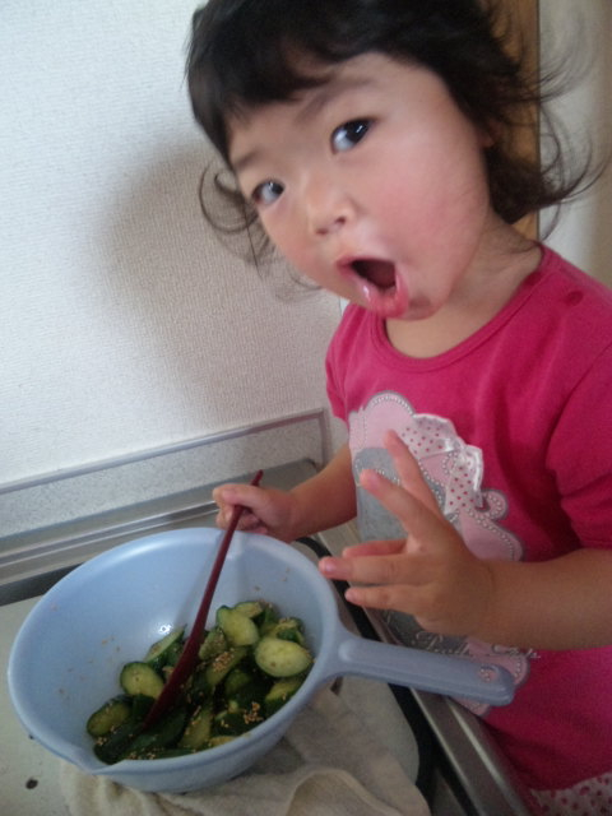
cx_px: 306
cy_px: 408
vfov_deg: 61.7
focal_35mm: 29
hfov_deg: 48.2
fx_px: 684
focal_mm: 4.82
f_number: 2.8
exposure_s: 1/4
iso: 167
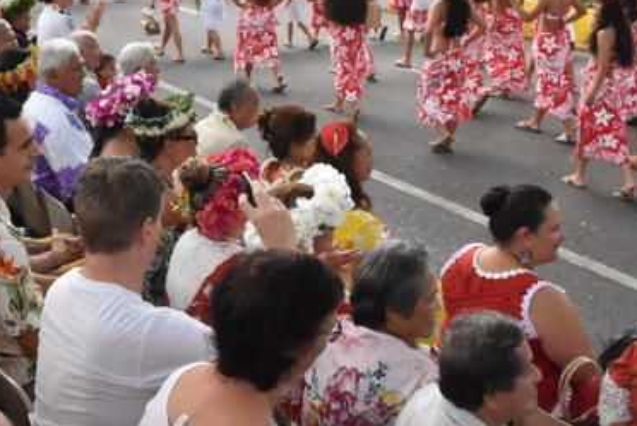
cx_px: 209
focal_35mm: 58
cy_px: 147
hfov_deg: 34.1
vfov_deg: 23.4
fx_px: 1027
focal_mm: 18
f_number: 10
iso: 2500
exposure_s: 1/400
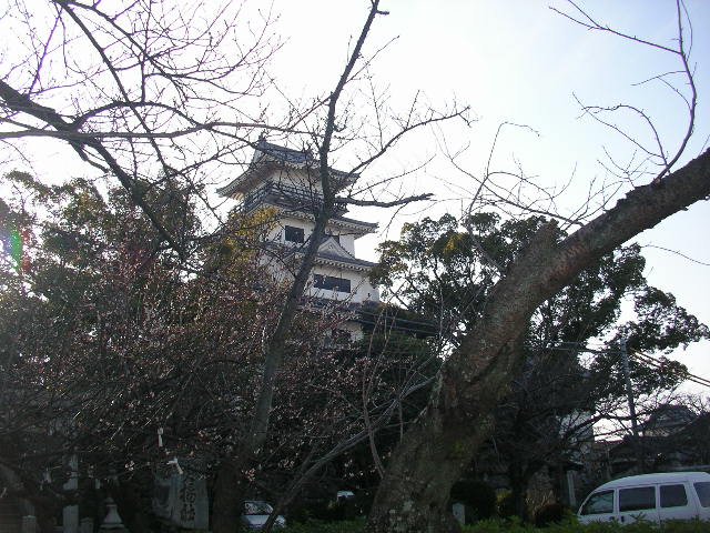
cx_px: 355
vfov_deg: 38.7
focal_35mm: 37
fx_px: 759
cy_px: 266
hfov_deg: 50.1
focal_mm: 5.7
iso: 64
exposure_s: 1/500
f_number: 6.9
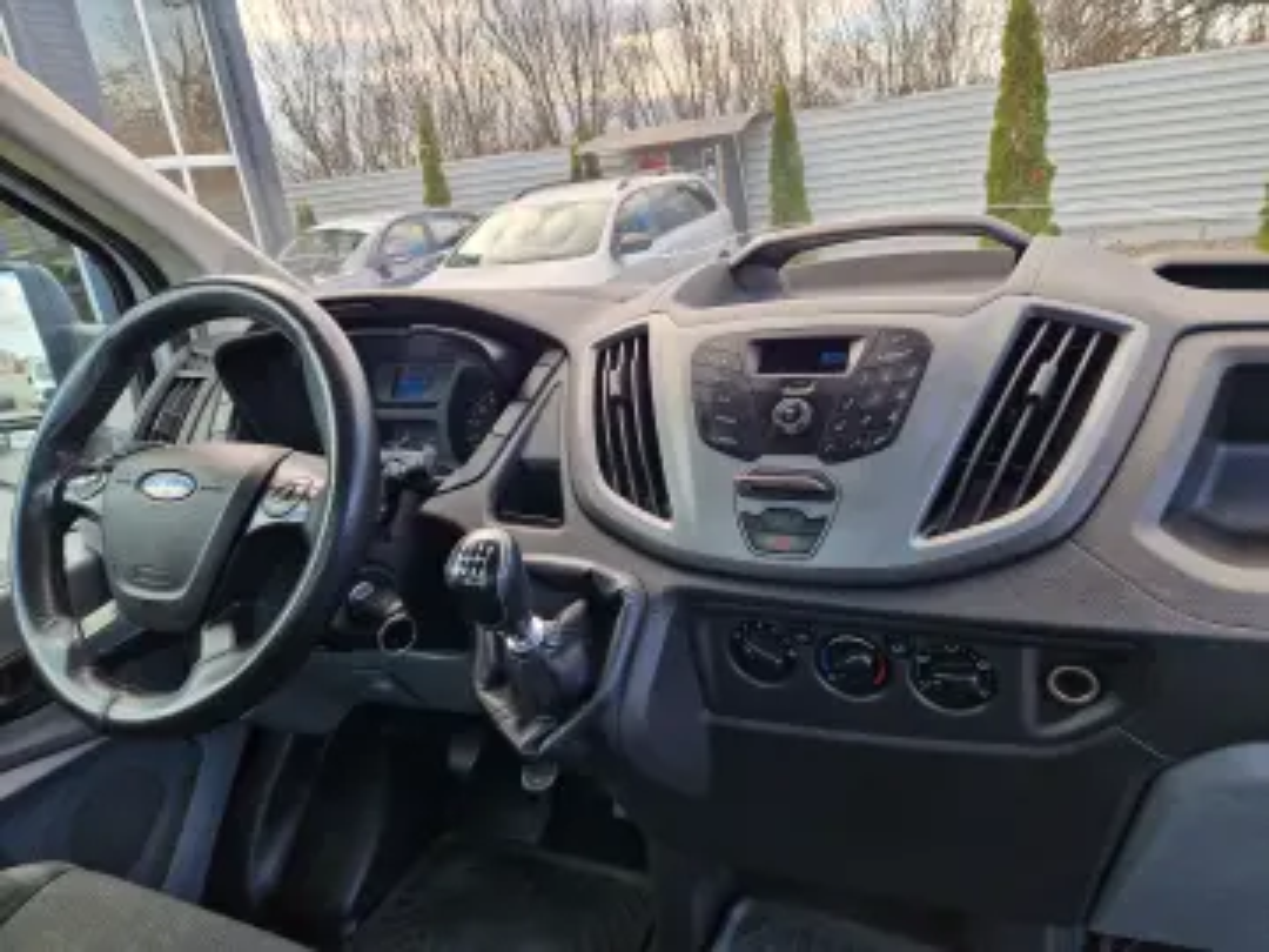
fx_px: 843
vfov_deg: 58.9
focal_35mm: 23
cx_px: 634
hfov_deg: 73.9
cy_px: 476
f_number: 1.8
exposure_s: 1/180
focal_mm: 5.4
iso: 50
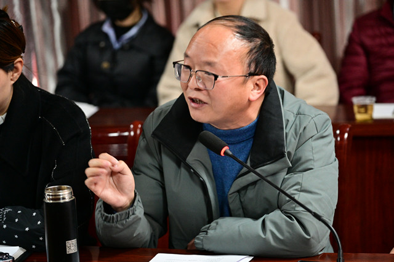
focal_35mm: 120
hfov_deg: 17.1
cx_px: 197
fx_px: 1313
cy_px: 131
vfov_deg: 11.4
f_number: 4
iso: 4000
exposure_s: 1/80
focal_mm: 120
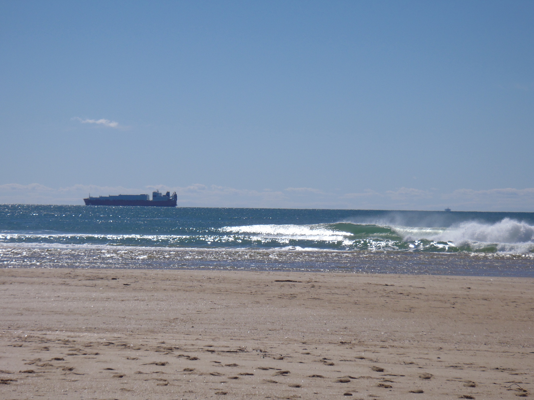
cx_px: 267
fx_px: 586
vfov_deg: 37.7
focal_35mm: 38
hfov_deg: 49.0
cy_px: 200
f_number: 5.9
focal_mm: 25
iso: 80
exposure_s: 1/1000
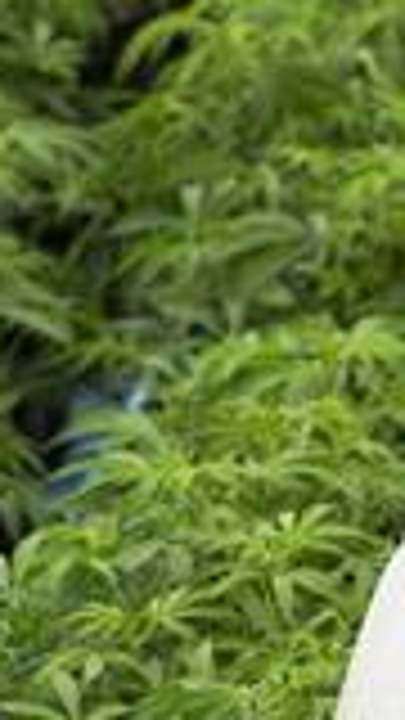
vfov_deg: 2.7
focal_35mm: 809
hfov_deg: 1.5
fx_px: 15445
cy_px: 868
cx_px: 648
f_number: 5.6
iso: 125
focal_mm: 190
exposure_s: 1/400
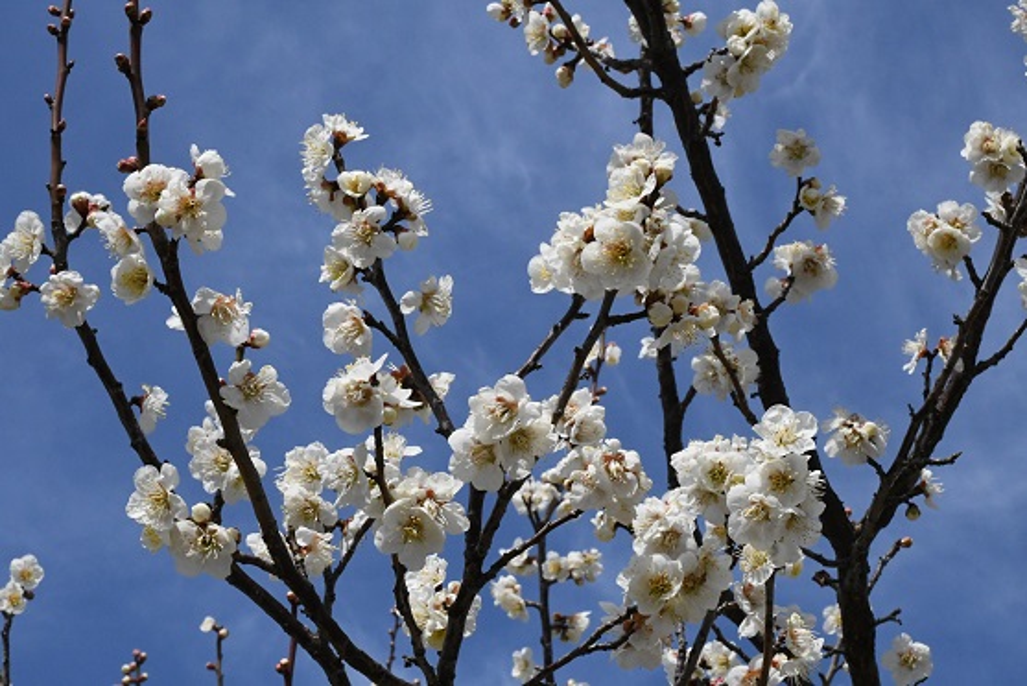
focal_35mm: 78
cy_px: 343
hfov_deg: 26.0
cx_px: 514
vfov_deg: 17.5
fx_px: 2226
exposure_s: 1/2000
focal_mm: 52
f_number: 22
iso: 3200
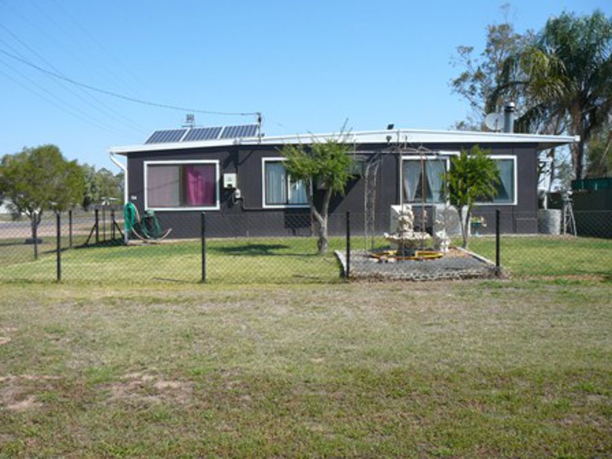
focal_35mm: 35
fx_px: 619
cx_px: 306
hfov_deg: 52.6
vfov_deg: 40.7
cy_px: 230
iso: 80
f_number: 5
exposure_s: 1/400
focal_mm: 5.2
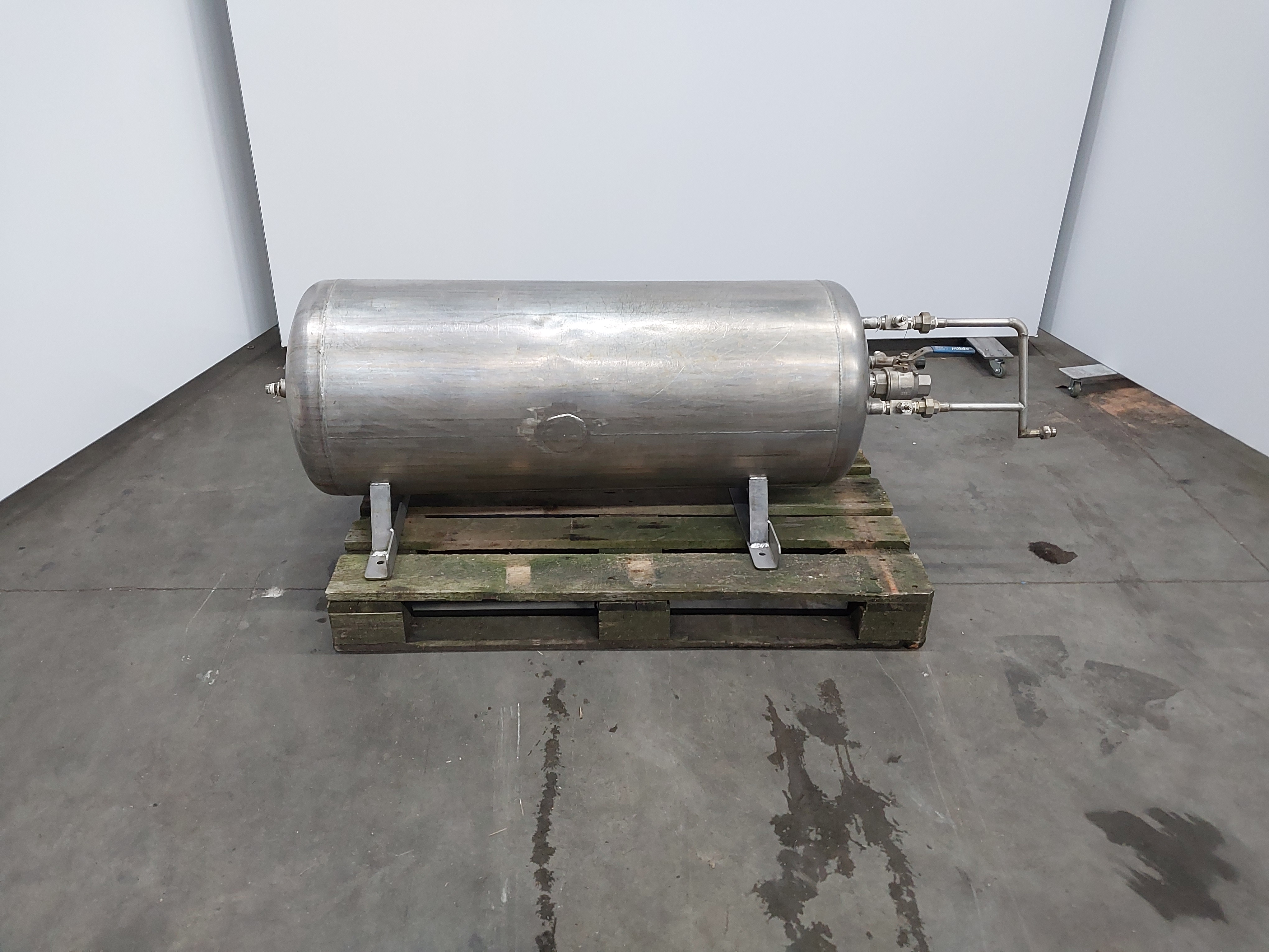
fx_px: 990
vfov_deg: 51.4
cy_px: 476
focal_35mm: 27
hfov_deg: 65.3
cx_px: 634
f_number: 1.8
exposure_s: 1/50
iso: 320
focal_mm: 4
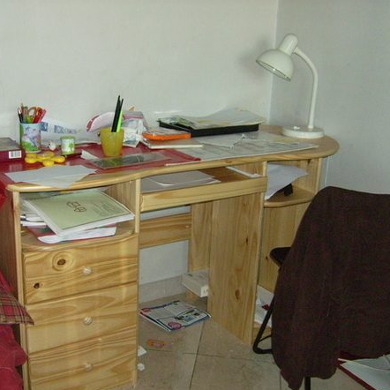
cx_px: 168
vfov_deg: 35.4
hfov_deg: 35.3
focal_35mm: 48
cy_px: 197
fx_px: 612
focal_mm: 8.25
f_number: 2.8
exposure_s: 1/42
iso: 200
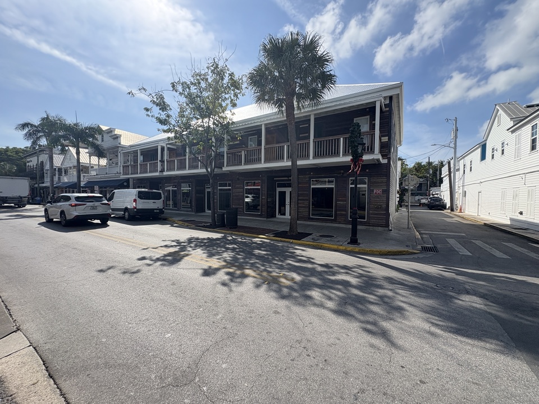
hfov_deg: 102.1
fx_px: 218
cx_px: 270
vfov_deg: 85.7
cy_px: 202
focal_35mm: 14
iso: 64
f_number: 2.2
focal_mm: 2.22
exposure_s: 1/1832
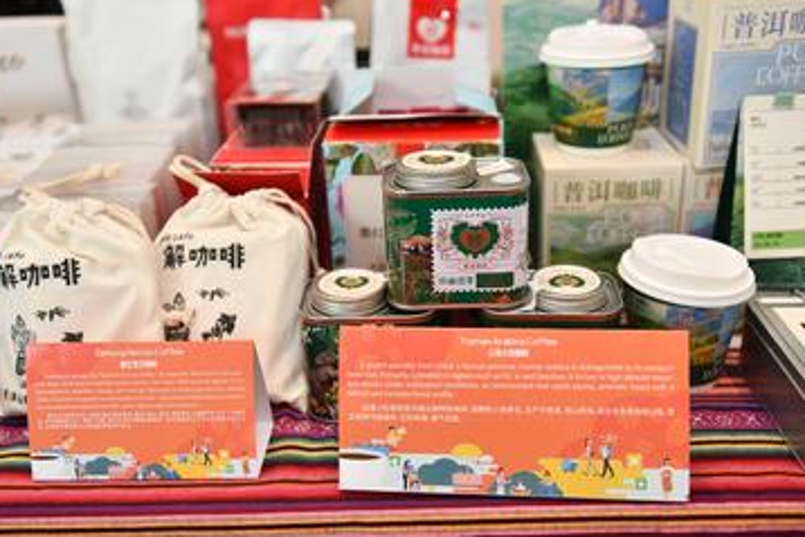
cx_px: 389
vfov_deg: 35.1
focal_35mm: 38
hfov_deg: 50.7
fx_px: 850
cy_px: 244
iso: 1250
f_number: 3.2
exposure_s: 1/200
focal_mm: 34
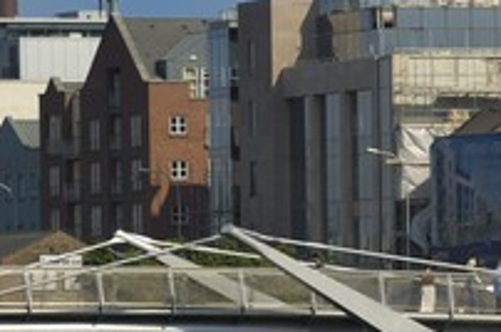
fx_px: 6725
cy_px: 295
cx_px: 517
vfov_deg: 2.8
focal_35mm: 484
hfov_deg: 4.3
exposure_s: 1/400
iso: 100
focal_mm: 155
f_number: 8
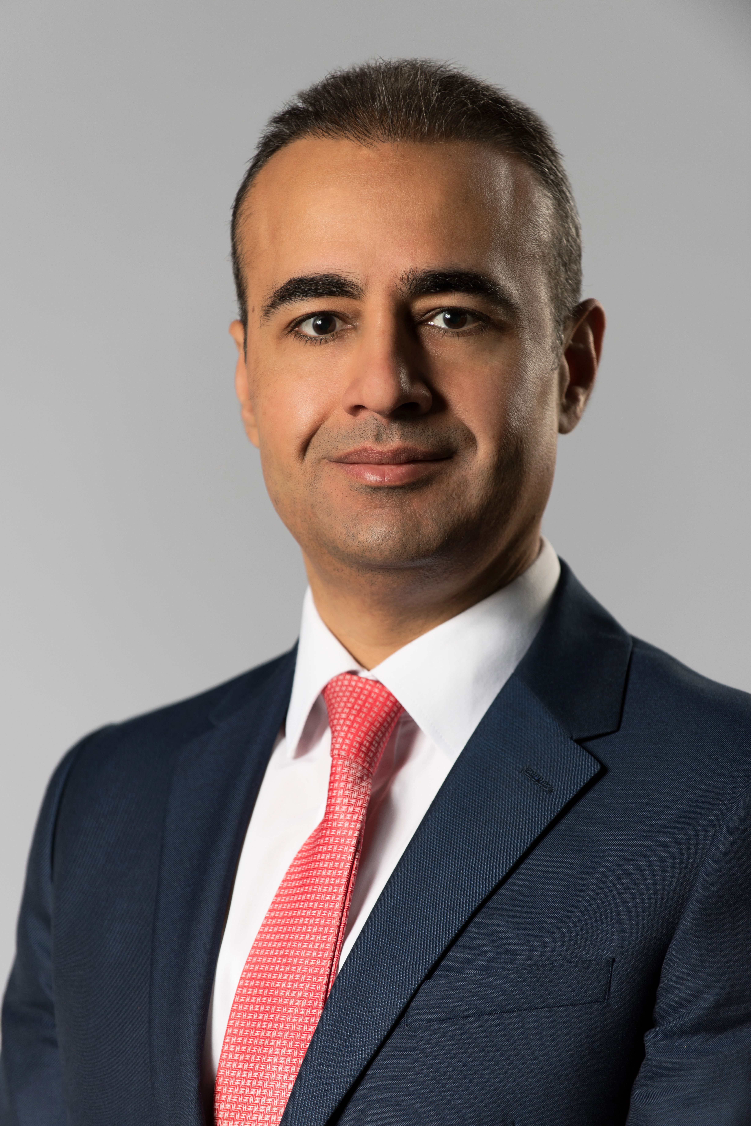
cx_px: 376
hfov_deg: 6.9
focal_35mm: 200
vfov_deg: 10.3
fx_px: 6253
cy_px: 563
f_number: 4.5
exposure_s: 1/200
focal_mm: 200
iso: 200
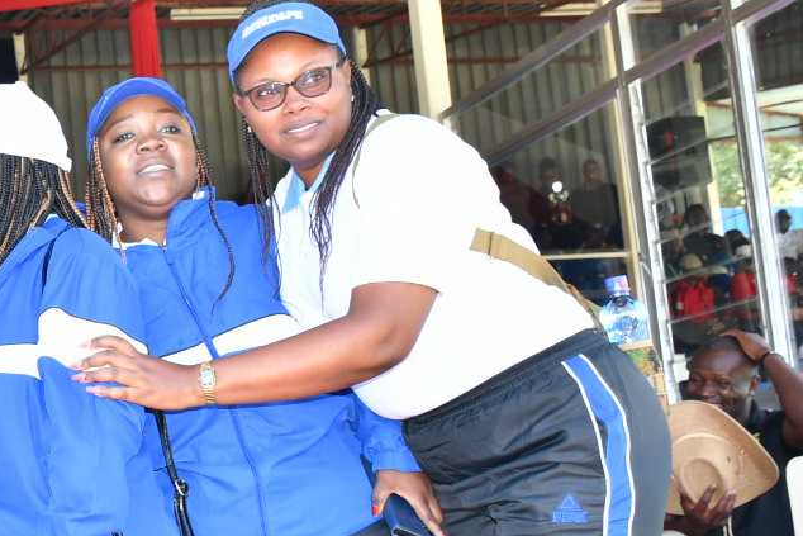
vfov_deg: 19.7
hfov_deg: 26.2
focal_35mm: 69
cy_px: 329
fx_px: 1539
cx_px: -155
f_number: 5
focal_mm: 18
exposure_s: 1/200
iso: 400
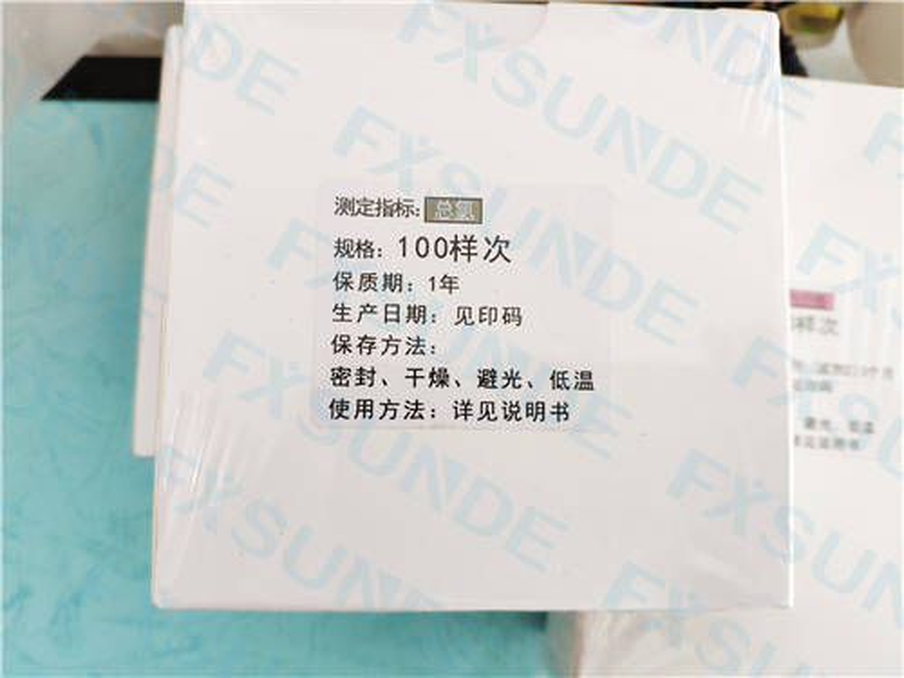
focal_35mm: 21
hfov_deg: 79.0
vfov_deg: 63.4
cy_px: 339
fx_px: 548
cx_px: 452
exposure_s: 1/100
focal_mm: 4.22
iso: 512
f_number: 1.8
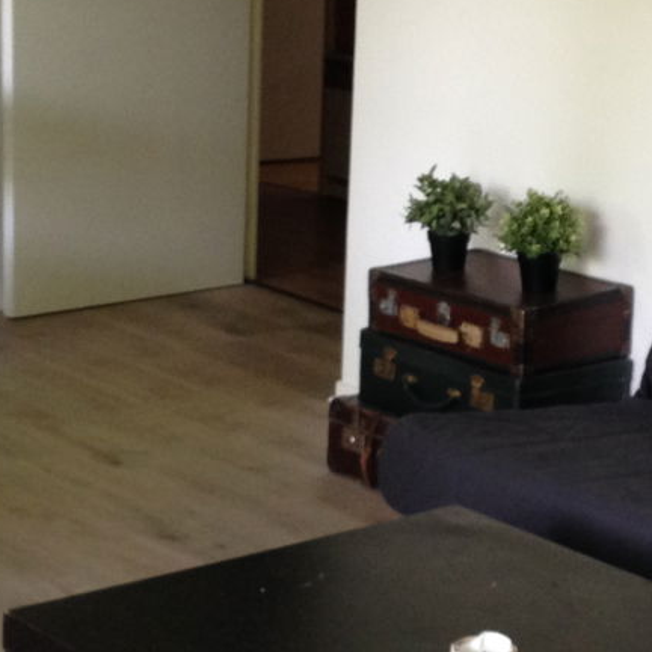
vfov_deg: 16.1
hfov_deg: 16.0
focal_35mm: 108
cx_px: 558
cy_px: 328
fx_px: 2301
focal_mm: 4.12
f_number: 2.4
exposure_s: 1/20
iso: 100
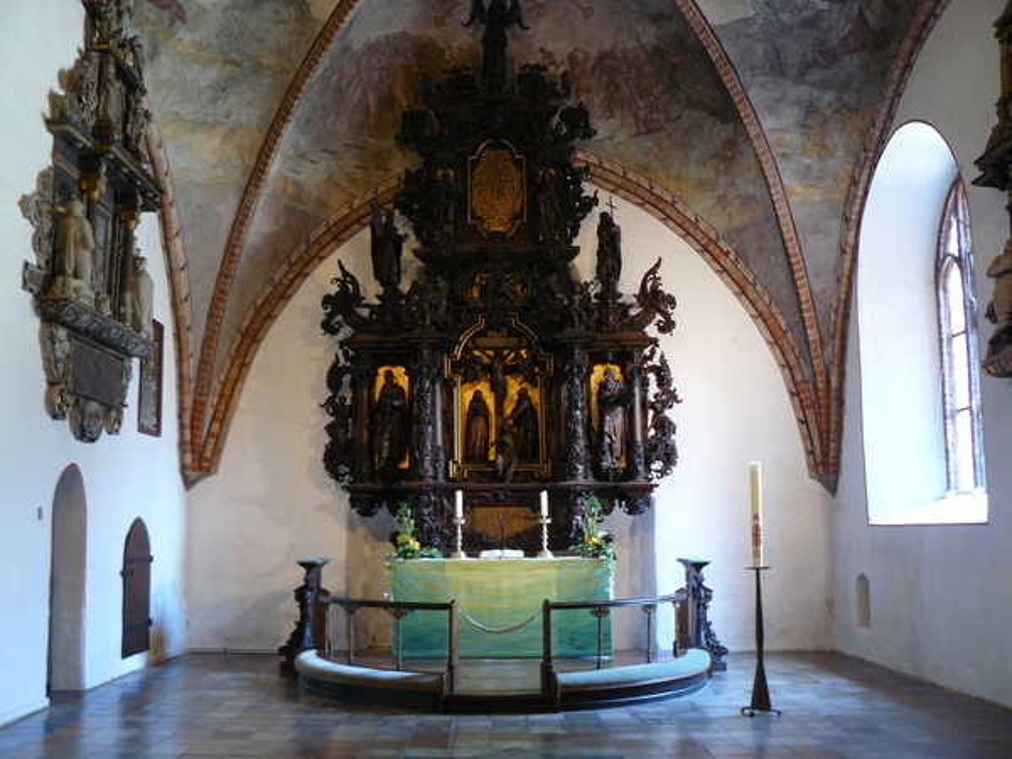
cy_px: 380
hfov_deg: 51.4
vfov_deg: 39.7
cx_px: 506
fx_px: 1052
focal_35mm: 36
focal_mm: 6
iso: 200
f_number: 2.8
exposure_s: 1/6
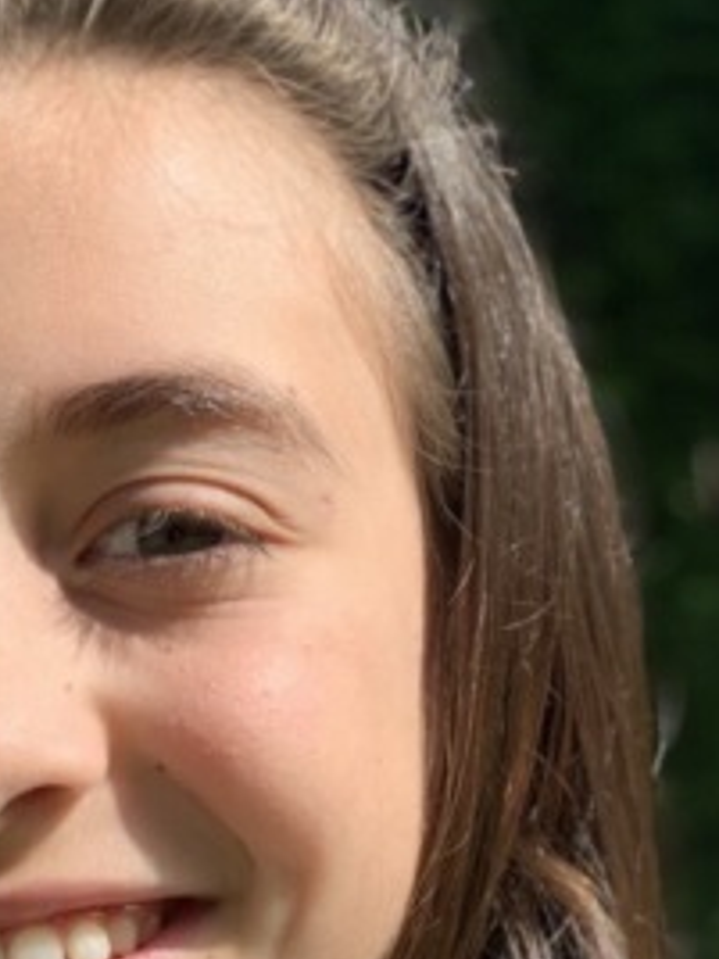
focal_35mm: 66
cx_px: 7
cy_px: 859
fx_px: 1828
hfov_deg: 21.5
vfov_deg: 28.3
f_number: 1.8
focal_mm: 4.25
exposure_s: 1/1332
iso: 25
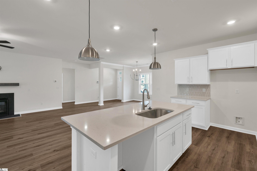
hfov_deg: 96.7
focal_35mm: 16
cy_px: 86
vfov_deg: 73.8
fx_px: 114
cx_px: 128
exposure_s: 1/13
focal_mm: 16
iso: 320
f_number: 9
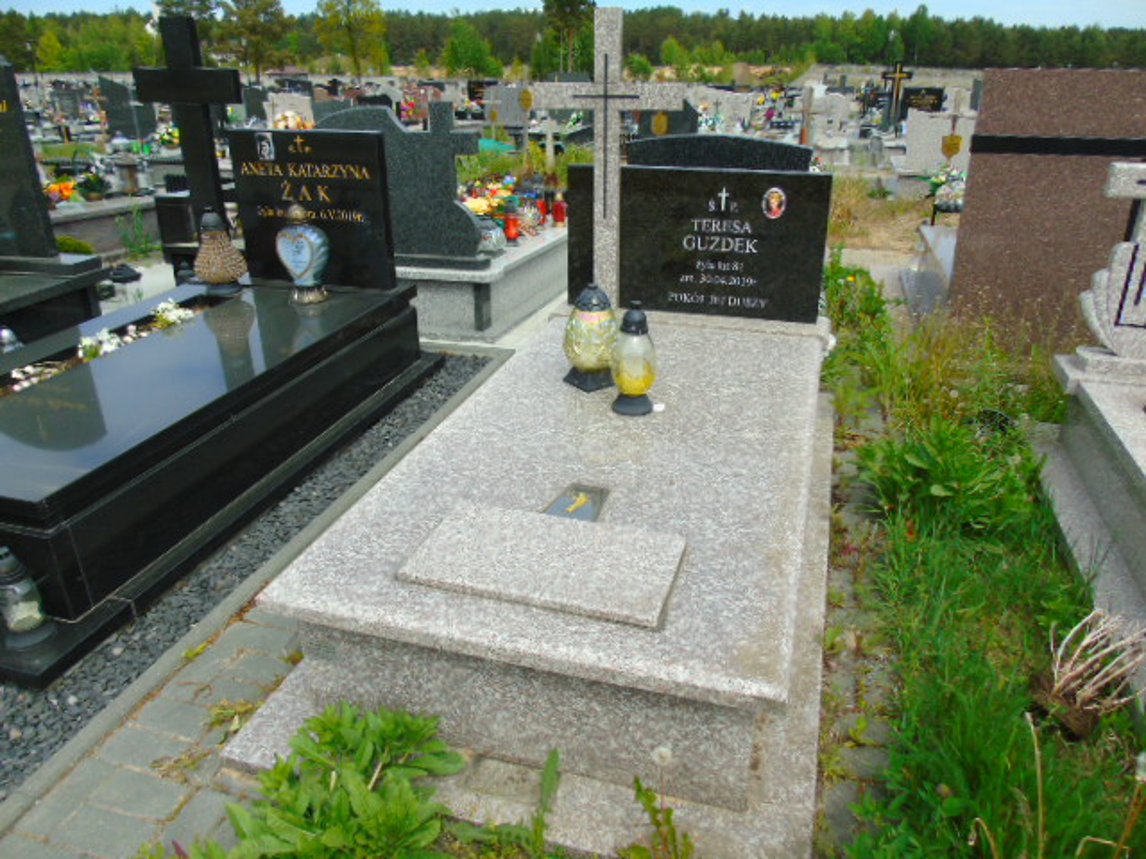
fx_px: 828
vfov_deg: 54.9
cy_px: 430
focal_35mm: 25
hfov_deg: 69.4
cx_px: 573
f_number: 3.4
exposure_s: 1/800
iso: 80
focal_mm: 4.4
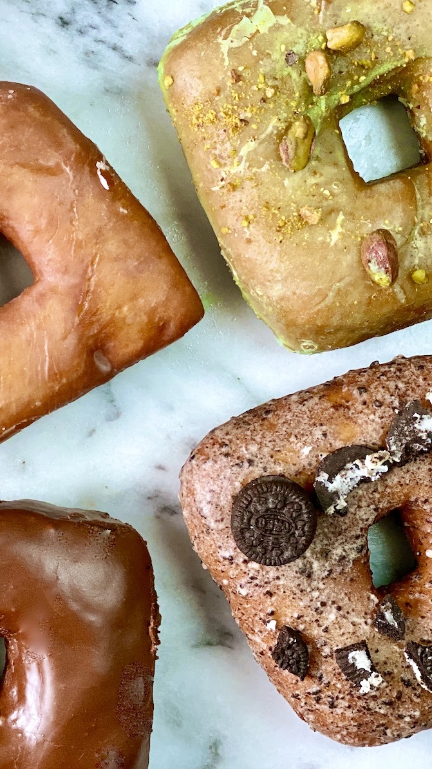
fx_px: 1548
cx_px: -26
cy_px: 384
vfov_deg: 27.9
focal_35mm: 76
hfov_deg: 15.5
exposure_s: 1/120
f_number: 2
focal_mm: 6
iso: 160
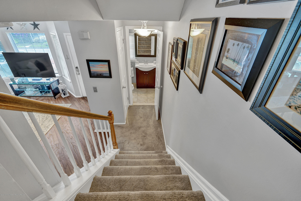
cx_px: 150
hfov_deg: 96.7
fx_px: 134
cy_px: 100
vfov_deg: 73.7
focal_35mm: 16
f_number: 8
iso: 200
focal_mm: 16
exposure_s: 1/5
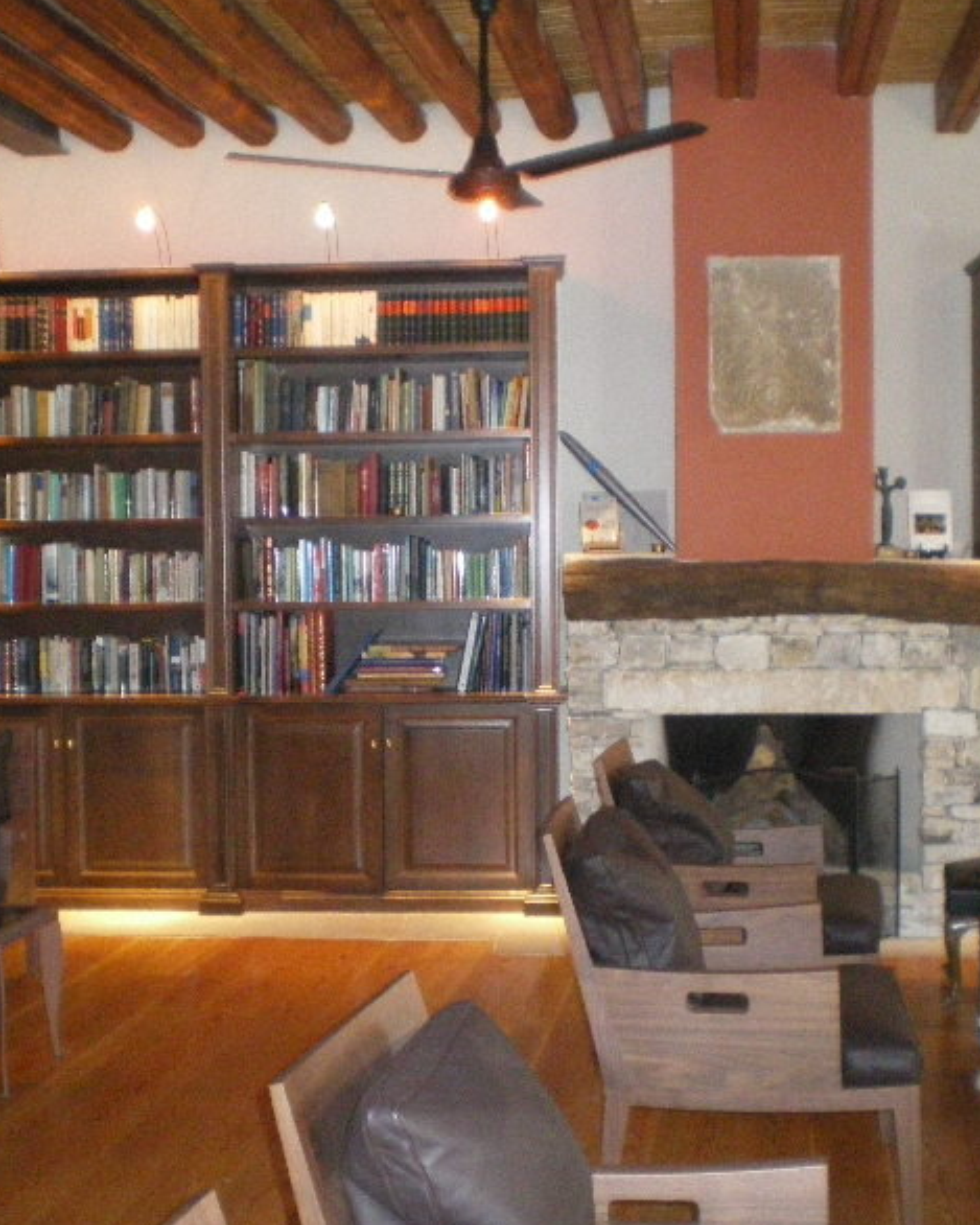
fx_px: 1740
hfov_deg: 31.5
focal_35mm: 48
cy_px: 610
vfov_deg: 38.8
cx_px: 472
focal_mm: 6.3
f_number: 3.1
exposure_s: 1/50
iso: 800
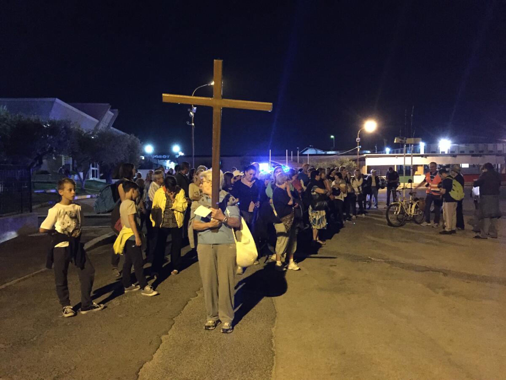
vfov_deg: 48.2
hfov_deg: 61.7
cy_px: 190
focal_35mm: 29
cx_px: 253
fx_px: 424
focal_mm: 4.15
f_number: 2.2
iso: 1250
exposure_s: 1/15
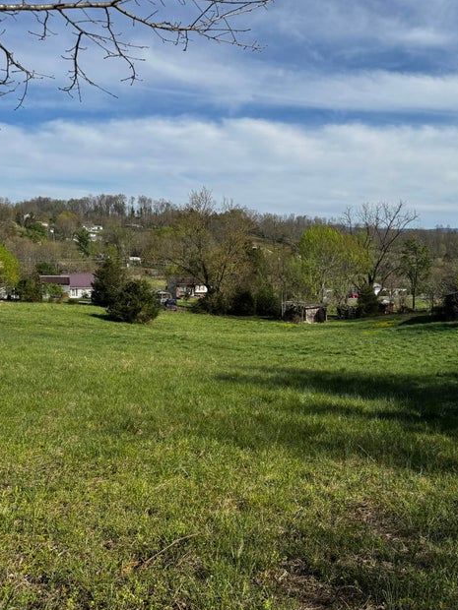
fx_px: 582
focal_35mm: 33
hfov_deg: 42.5
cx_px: 294
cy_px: 314
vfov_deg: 55.3
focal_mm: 6.76
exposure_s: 1/5348
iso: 80
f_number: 1.78
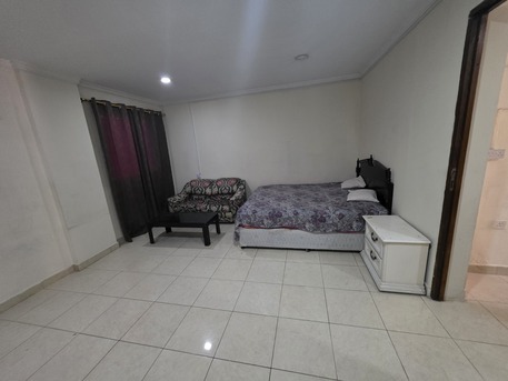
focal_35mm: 13
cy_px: 190
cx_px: 254
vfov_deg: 89.9
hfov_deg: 106.2
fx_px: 191
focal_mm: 2.2
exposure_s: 1/40.1
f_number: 1.9
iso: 1000
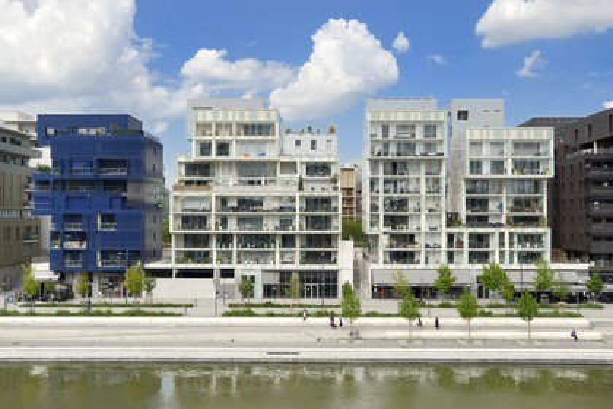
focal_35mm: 40
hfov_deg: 48.5
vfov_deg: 33.4
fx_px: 681
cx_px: 306
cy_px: 204
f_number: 14
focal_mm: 40
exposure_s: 1/400
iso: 400
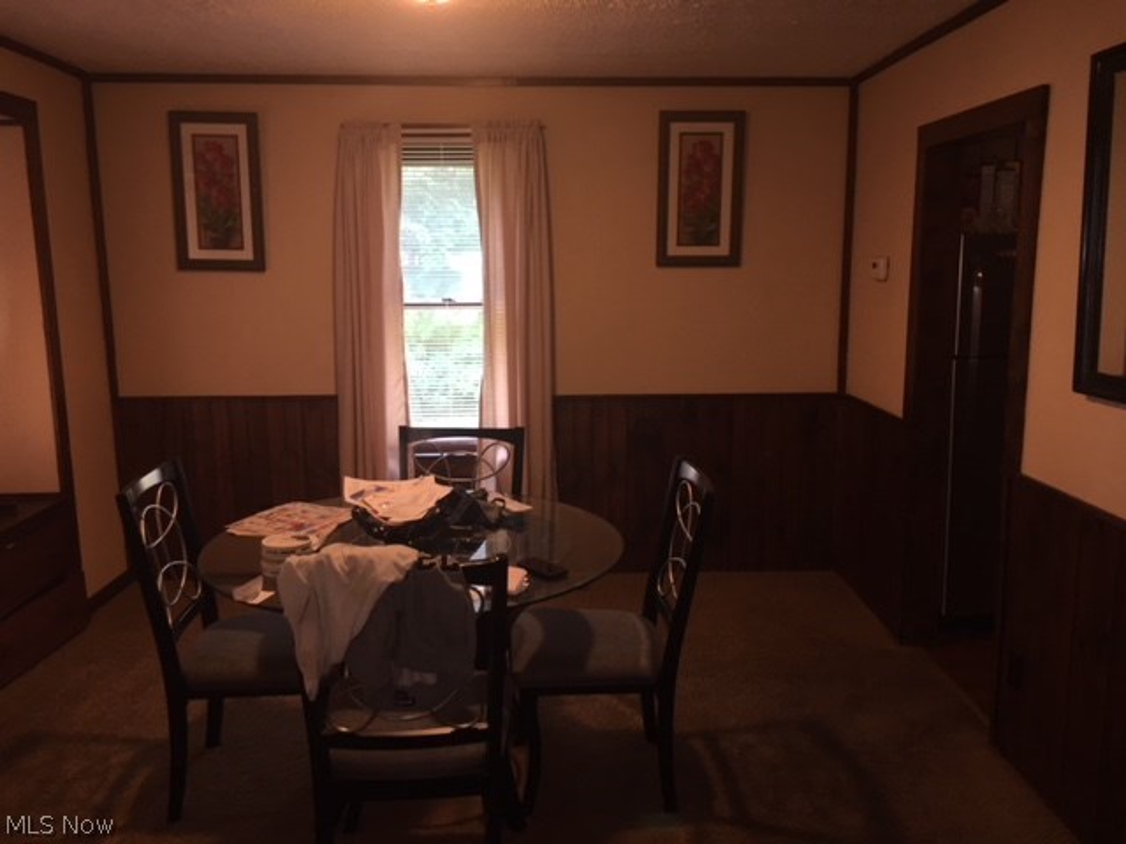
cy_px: 422
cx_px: 563
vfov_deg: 48.2
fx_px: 943
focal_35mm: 29
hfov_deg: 61.7
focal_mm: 4.15
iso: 50
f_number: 2.2
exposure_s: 1/30
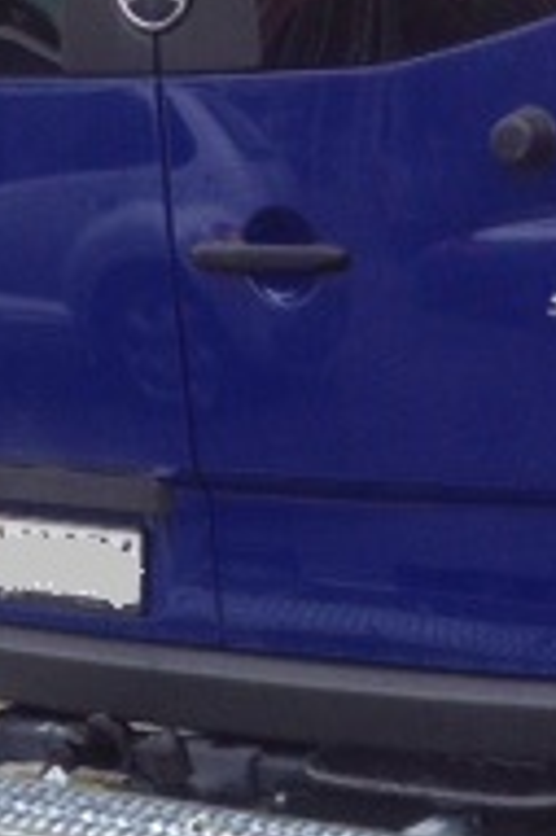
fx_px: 2831
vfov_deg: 16.3
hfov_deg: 11.1
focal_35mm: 122
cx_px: 512
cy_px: 945
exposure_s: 1/133
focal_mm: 4.28
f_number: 2.4
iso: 50
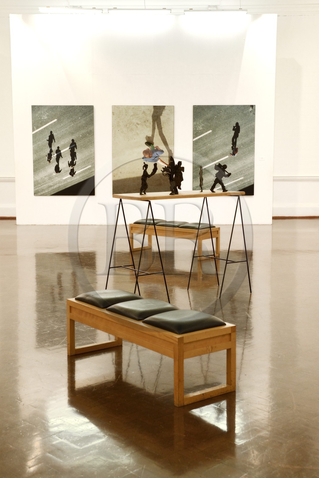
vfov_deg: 43.6
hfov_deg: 29.9
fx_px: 598
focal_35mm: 45
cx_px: 160
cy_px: 239
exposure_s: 1/60
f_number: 5
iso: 1600
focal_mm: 45
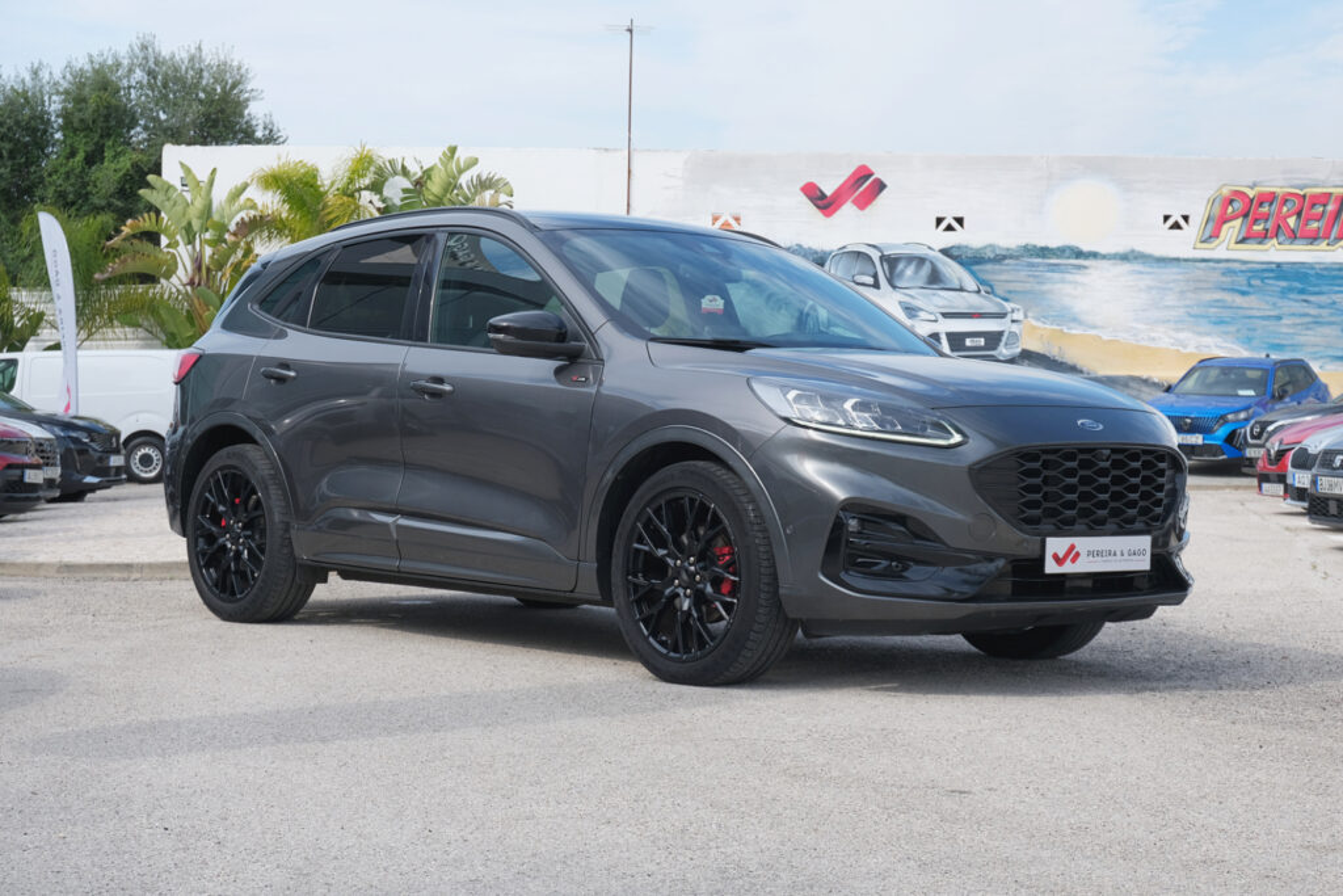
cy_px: 448
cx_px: 672
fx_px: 2350
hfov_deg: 31.9
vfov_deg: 21.6
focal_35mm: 63
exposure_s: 1/125
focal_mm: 42
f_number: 9
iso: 160
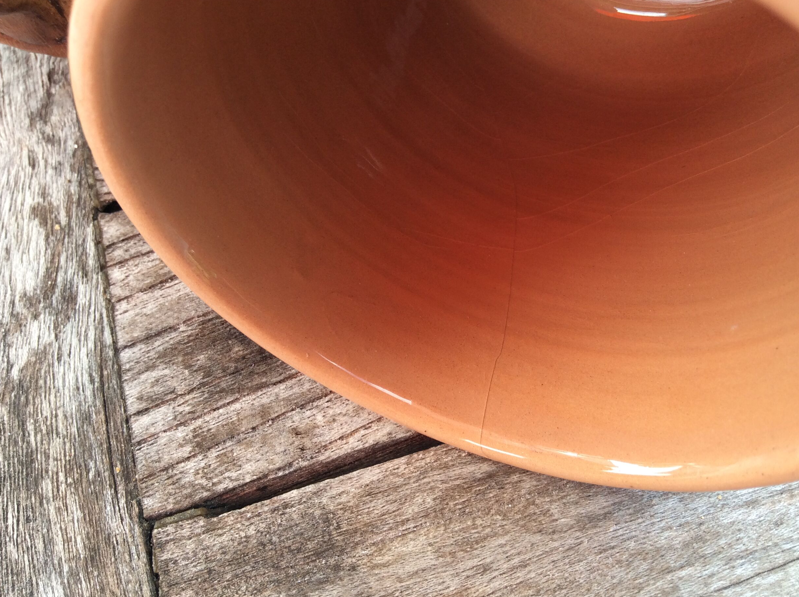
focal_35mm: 34
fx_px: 784
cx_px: 411
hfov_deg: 54.0
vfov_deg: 41.7
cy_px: 313
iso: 40
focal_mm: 3.3
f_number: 2.4
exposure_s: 1/100
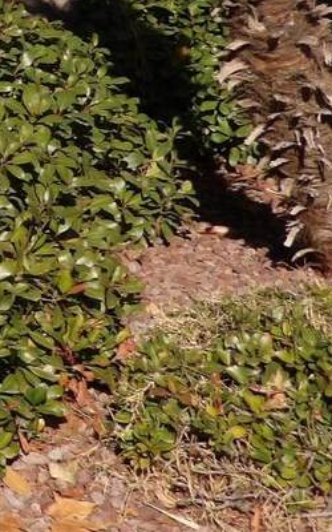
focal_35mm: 112
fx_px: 1621
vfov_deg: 18.0
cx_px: -490
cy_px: -35
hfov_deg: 10.1
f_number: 3.1
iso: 100
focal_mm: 5.9
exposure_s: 1/1206
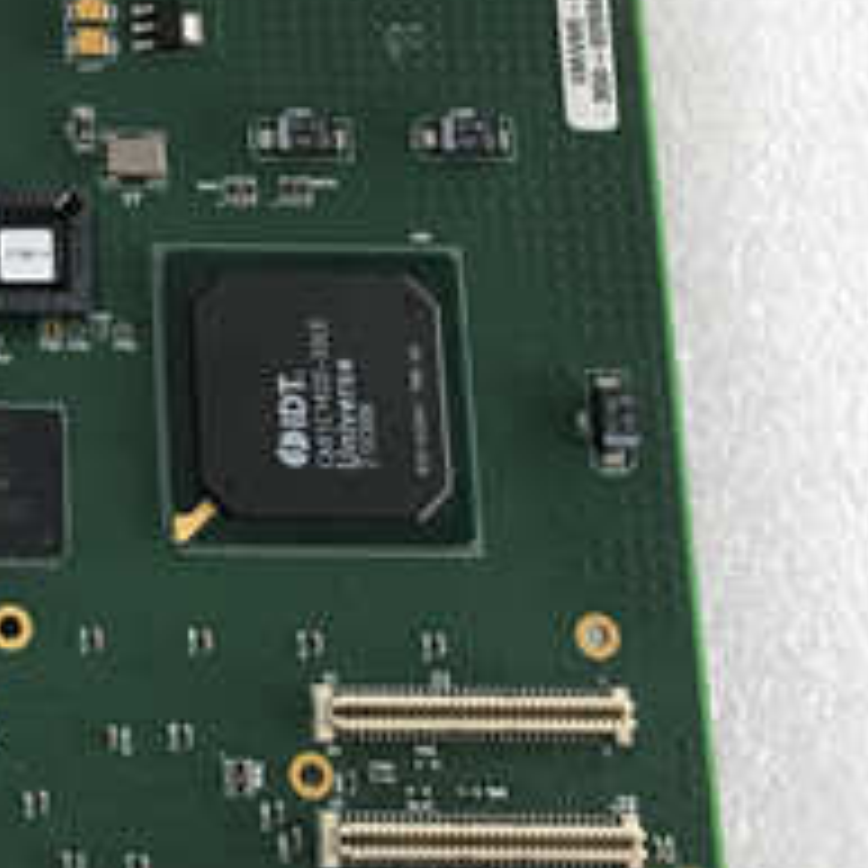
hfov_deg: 20.5
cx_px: -261
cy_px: 184
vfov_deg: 22.2
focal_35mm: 77
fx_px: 2184
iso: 32
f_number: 1.8
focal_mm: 3.99
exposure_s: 1/33
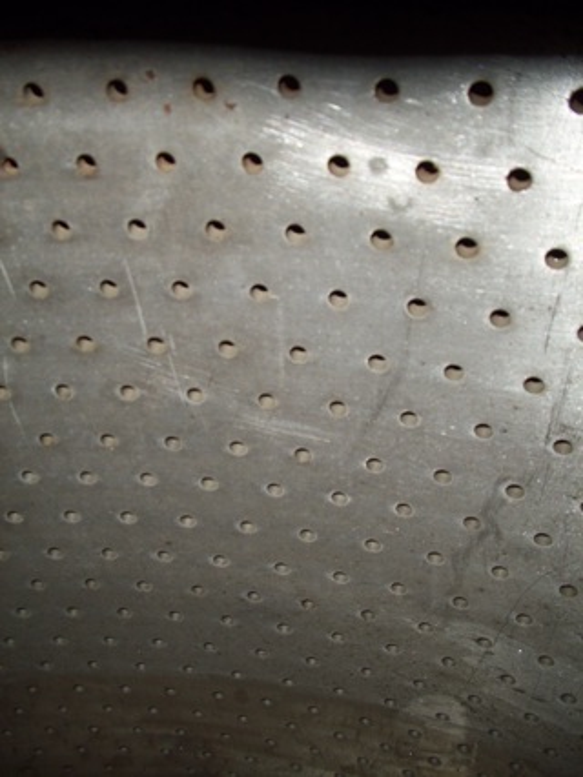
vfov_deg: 54.0
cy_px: 388
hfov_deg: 41.8
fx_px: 764
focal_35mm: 34
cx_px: 292
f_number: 2.9
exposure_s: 1/40
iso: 80
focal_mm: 5.7
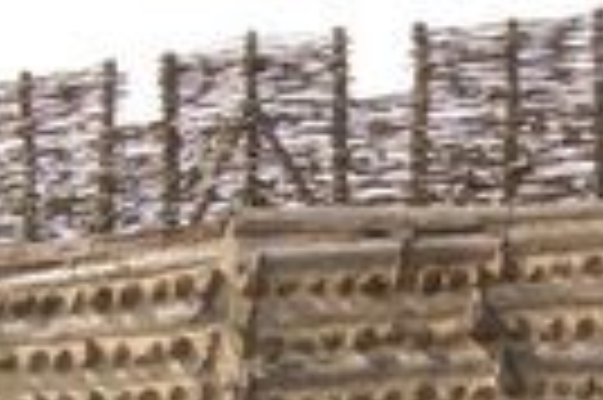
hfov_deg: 13.7
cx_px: 500
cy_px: 760
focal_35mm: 149
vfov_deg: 8.7
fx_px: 2493
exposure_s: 1/640
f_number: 13
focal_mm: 26
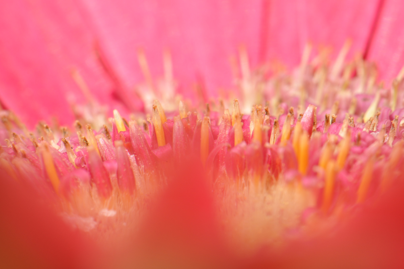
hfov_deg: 16.1
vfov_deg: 10.7
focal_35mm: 128
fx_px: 1429
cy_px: 134
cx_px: 202
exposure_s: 1/80
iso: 200
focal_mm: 85
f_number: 16
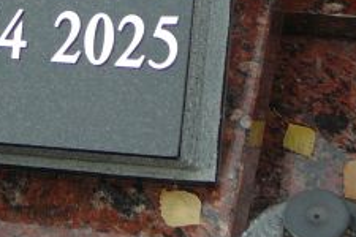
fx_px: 1523
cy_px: -100
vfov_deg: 8.7
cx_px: -136
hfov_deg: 12.8
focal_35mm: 154
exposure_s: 1/250
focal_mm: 7.8
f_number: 3.4
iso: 80
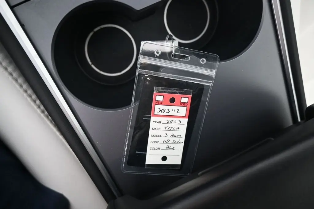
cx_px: 157
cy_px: 104
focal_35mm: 24
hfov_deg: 73.7
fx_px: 209
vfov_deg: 53.1
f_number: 3.5
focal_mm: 16
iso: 900
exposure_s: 1/125
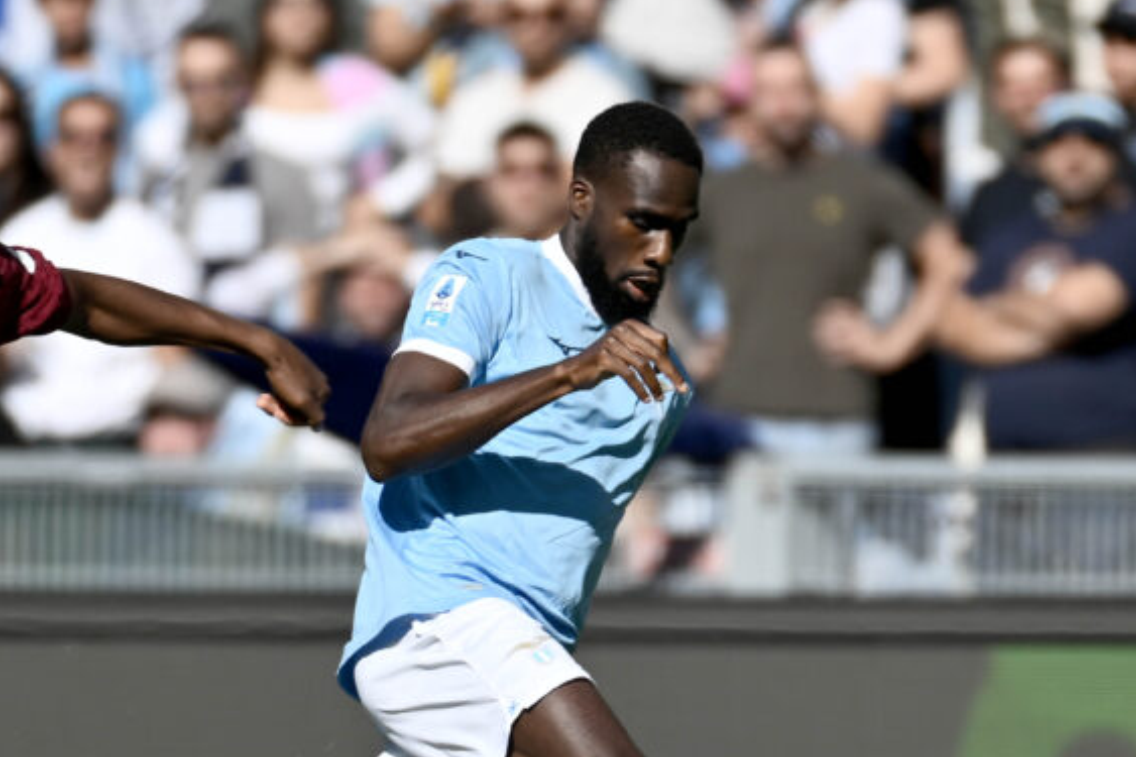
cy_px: 624
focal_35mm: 1092
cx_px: 176
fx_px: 34447
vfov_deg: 1.3
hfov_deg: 1.9
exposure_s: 1/1000
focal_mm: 400
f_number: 4
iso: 80
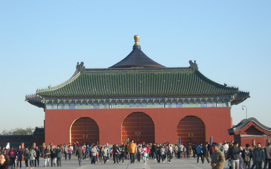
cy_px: 98
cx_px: 136
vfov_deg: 12.1
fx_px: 798
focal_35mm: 108
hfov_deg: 19.3
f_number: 5.2
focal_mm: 21.5
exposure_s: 1/206
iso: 64
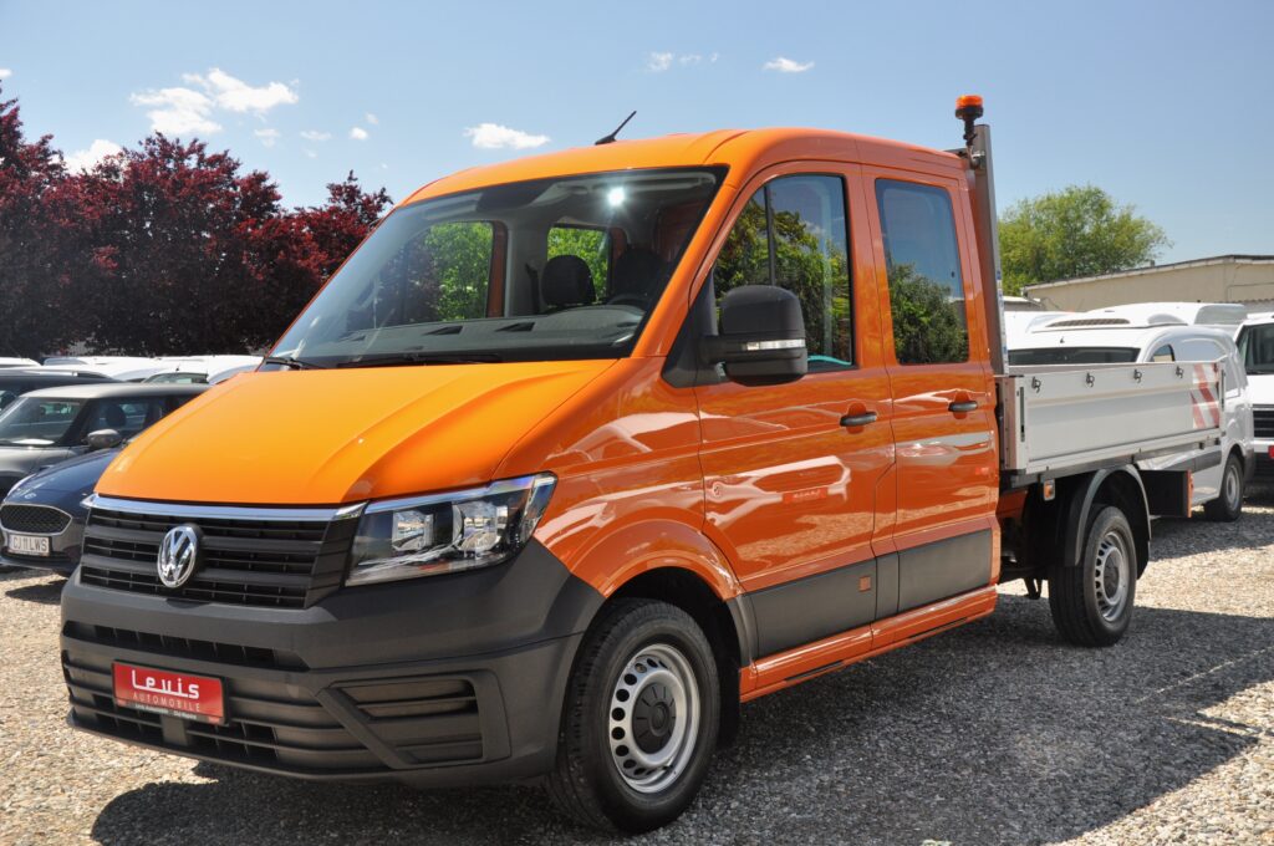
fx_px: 1484
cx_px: 637
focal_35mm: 42
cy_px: 423
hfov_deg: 46.5
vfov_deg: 31.8
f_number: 9
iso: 500
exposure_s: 1/320
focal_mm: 28
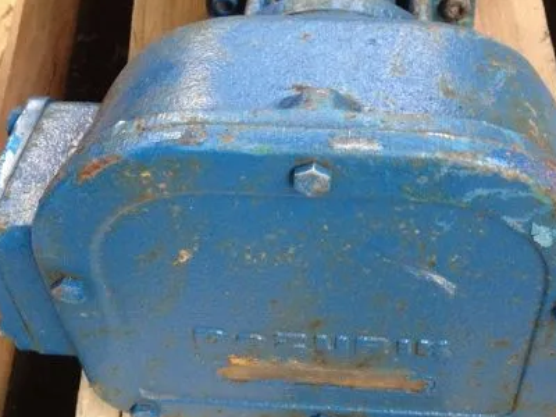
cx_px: 328
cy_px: 110
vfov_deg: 25.8
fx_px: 899
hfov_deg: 34.3
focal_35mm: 56
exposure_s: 1/20
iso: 200
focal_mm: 4.28
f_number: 2.4
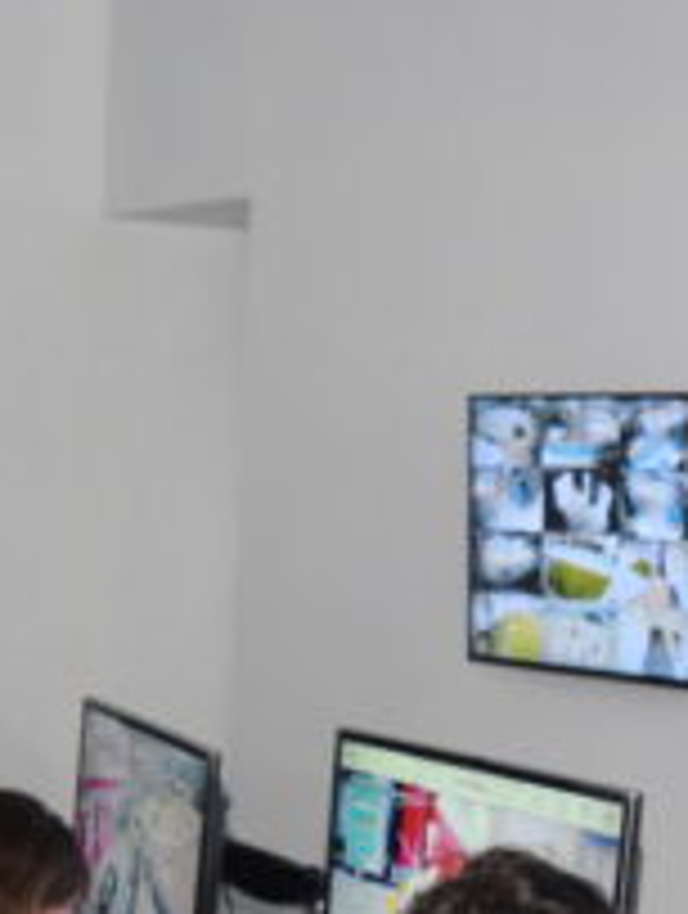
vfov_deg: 19.6
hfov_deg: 15.0
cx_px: 135
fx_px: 2589
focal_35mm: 98
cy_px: 846
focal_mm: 18
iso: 800
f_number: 4
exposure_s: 1/60
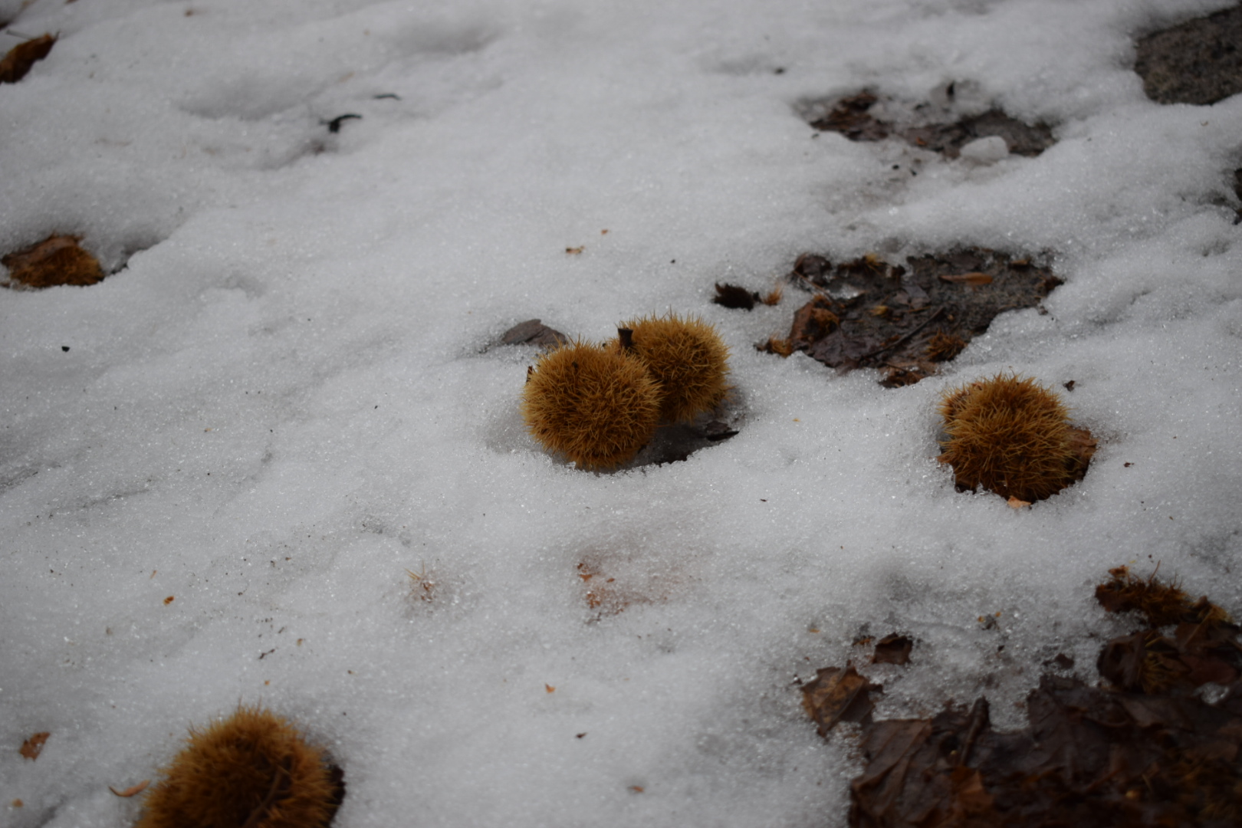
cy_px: 414
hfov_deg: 38.9
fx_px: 1759
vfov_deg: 26.5
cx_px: 621
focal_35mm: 51
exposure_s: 1/200
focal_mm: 34
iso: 200
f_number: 4.5
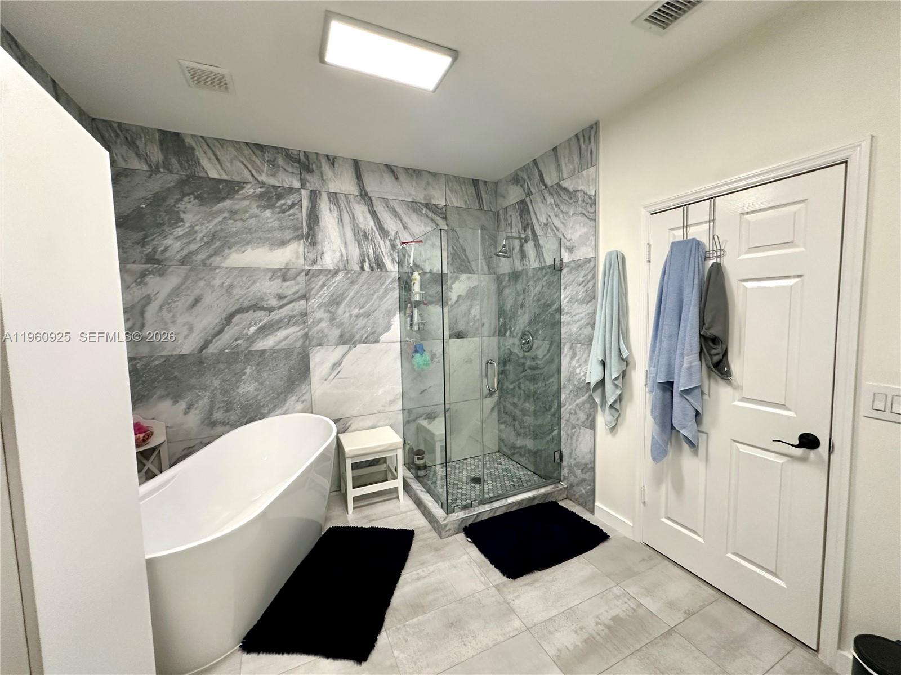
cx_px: 450
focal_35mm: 14
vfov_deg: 85.7
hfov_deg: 102.1
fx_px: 364
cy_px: 338
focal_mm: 2.22
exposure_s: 1/60
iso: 200
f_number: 2.2
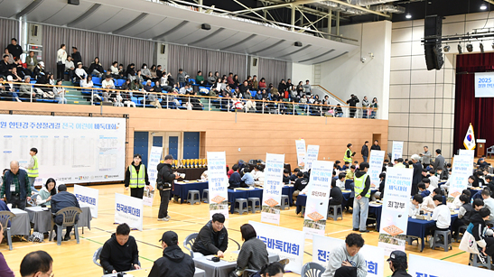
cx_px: 256
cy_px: 133
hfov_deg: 47.4
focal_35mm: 43
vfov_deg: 27.7
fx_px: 563
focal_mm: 22
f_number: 4
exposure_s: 1/60
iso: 640
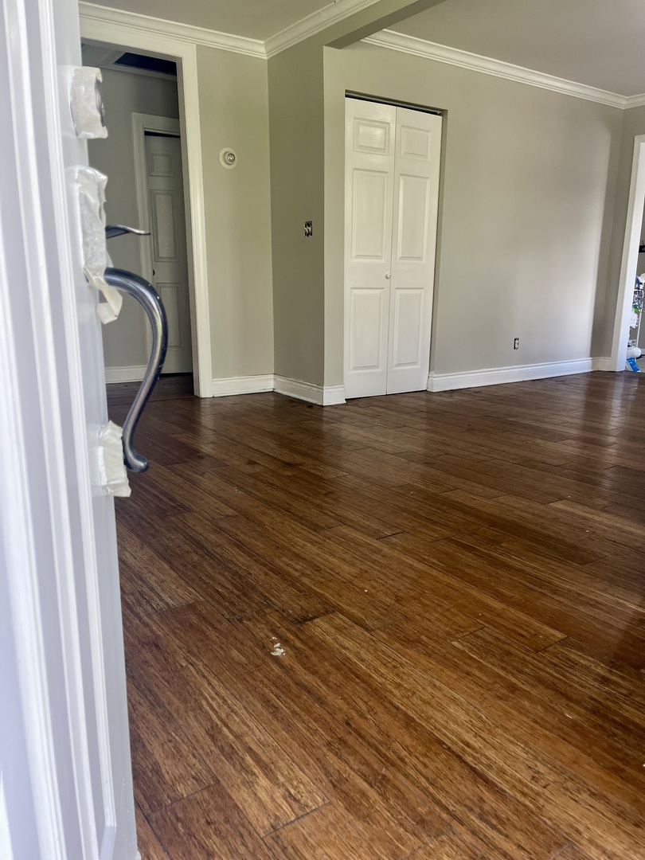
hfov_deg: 53.1
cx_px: 322
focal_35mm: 26
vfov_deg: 67.3
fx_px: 646
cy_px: 430
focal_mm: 5.1
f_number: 1.6
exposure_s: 1/115
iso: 125
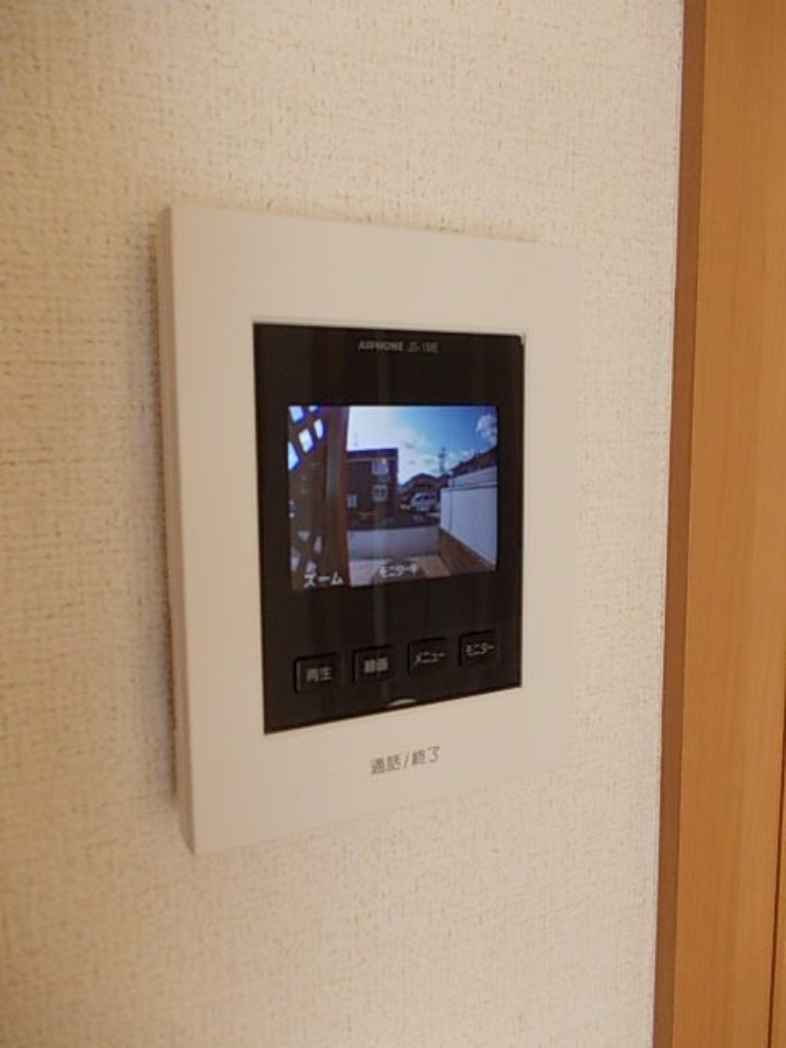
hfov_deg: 49.7
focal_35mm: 28
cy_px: 524
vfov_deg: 63.4
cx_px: 393
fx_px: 848
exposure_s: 1/100
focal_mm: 4
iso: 200
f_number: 2.7
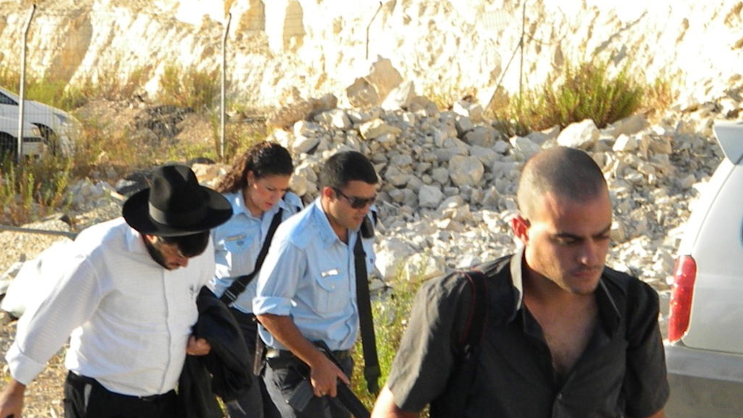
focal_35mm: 115
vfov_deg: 10.5
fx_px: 2265
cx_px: 371
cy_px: 262
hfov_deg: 18.6
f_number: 9.4
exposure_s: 1/400
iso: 720
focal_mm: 19
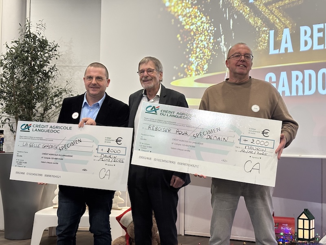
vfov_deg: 28.0
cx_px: 163
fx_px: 490
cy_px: 122
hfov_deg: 36.8
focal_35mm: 52
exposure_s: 1/50
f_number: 1.6
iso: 125
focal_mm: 5.96
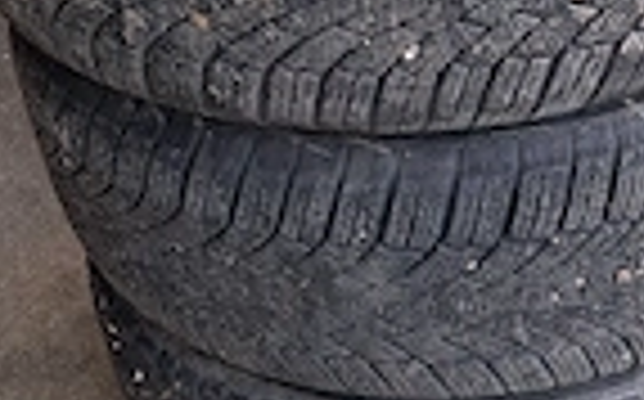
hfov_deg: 25.4
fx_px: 1402
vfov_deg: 16.3
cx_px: 509
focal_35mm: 80
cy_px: 171
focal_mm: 4
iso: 40
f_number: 1.8
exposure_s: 1/100
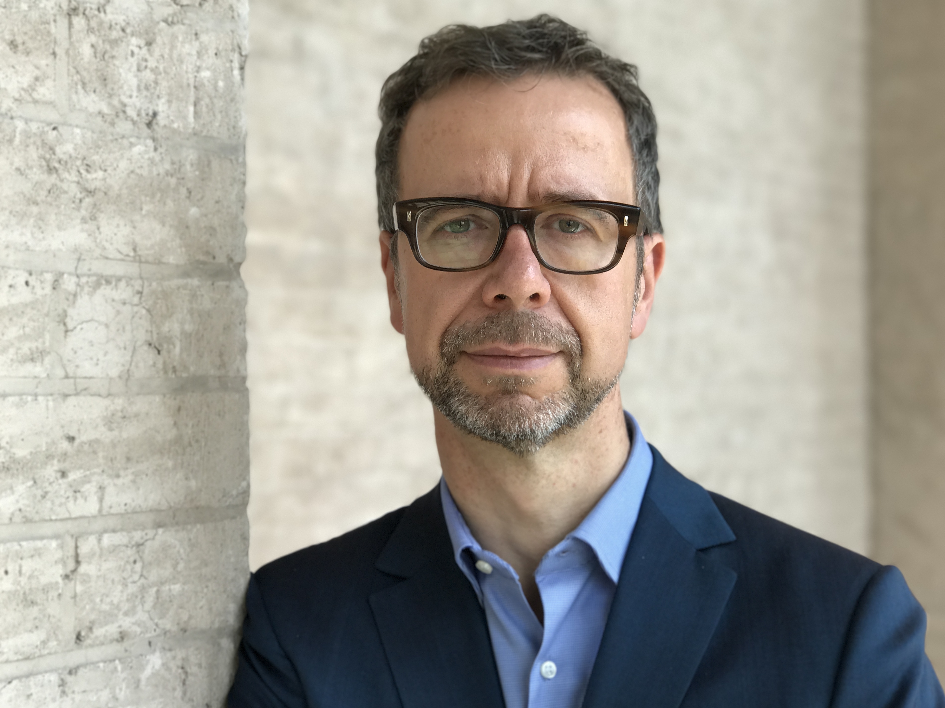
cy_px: 331
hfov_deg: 31.7
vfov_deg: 24.0
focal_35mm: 61
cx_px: 484
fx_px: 1665
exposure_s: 1/100
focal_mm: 6.6
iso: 32
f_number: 2.8
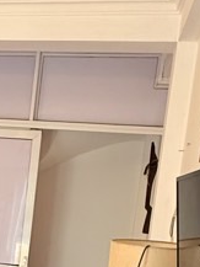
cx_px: -28
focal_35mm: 66
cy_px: 261
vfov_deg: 27.8
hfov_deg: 21.0
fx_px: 508
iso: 200
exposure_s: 1/50
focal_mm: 2.22
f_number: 2.2
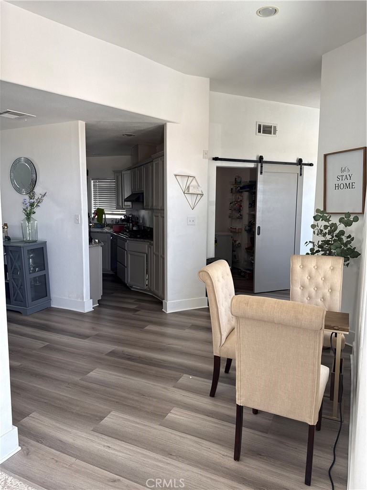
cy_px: 245
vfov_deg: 71.6
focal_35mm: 24
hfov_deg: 56.8
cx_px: 184
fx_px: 339
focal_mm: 6.76
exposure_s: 1/121
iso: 64
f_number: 1.78
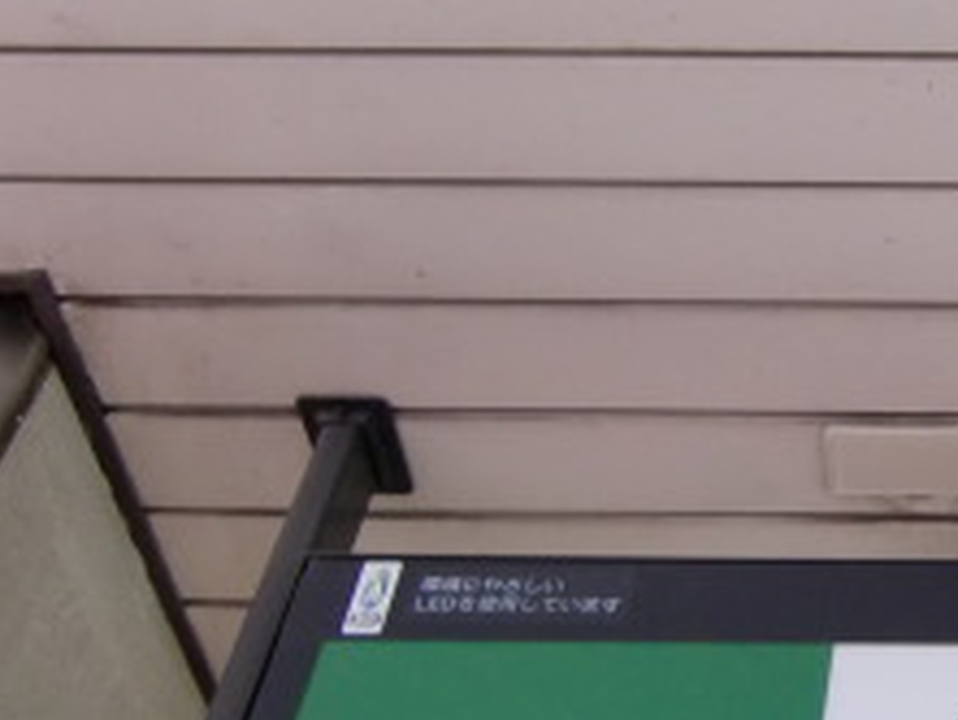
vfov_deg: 18.2
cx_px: 1196
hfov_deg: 22.0
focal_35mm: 81
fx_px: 2243
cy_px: 451
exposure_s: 1/60
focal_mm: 4.9
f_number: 2.6
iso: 200
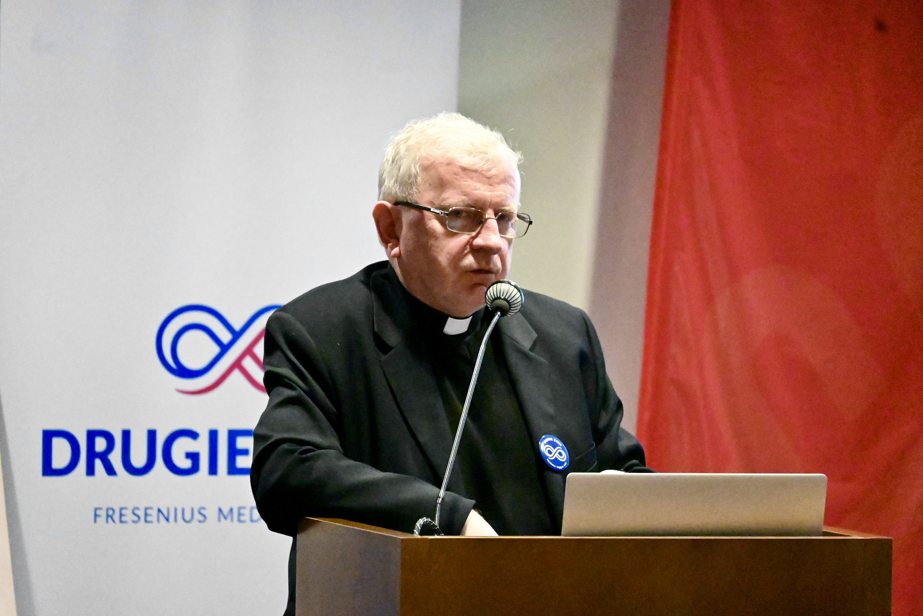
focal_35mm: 330
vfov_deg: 4.2
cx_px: 462
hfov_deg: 6.2
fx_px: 8460
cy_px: 308
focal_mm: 220
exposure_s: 1/320
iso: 25600
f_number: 6
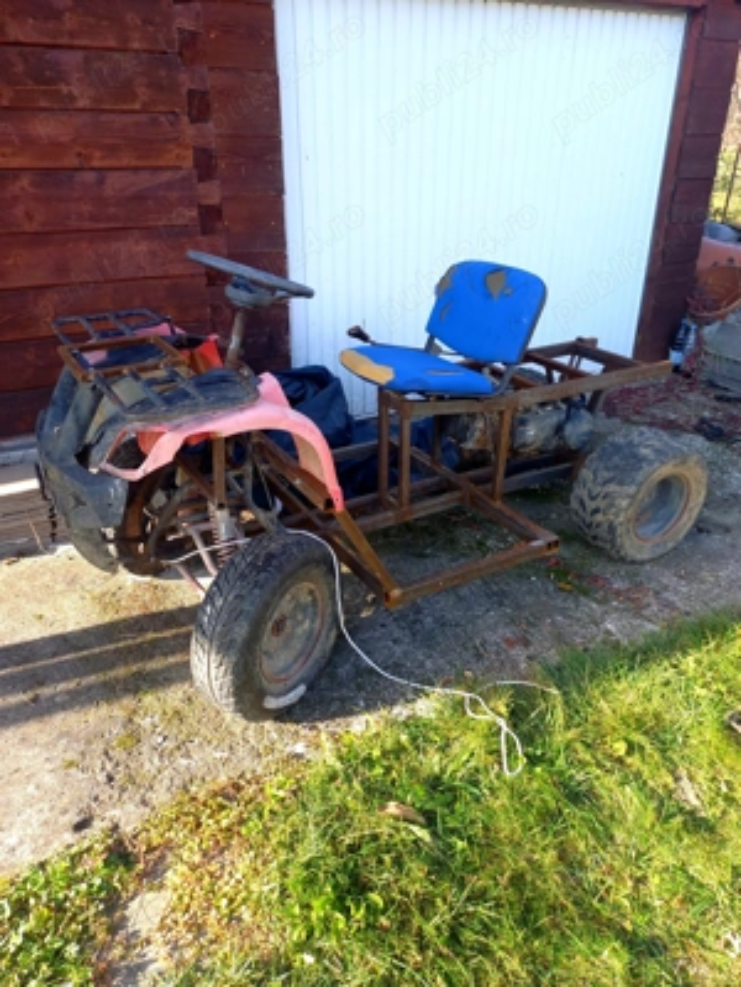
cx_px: 370
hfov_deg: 54.9
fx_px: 714
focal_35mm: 25
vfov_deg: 69.4
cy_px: 494
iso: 50
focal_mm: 4.65
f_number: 1.8
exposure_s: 1/153
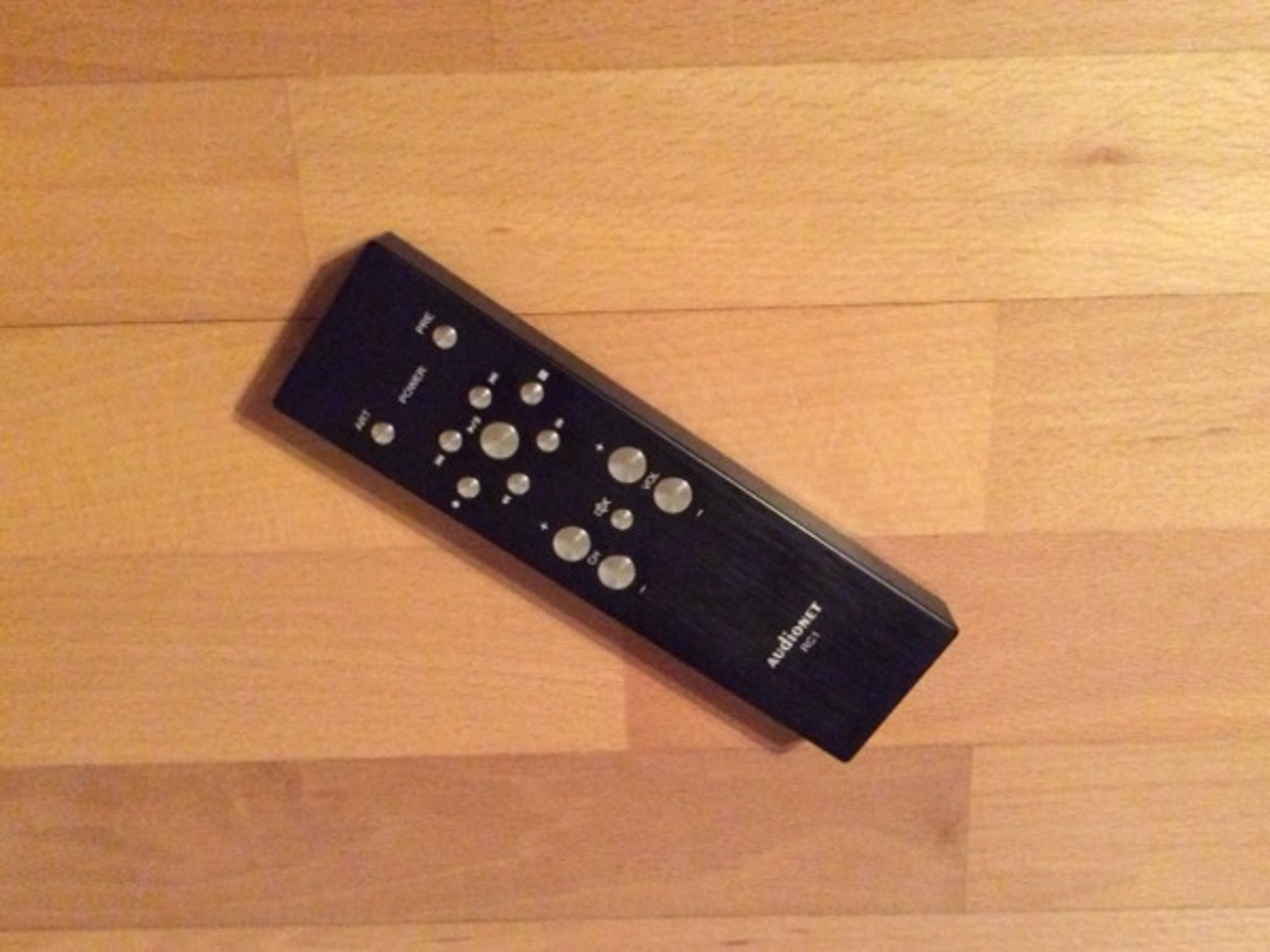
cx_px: 635
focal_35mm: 32
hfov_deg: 56.8
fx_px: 1174
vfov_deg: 44.2
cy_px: 476
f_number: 2.4
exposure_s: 1/17
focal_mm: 3.3
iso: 640
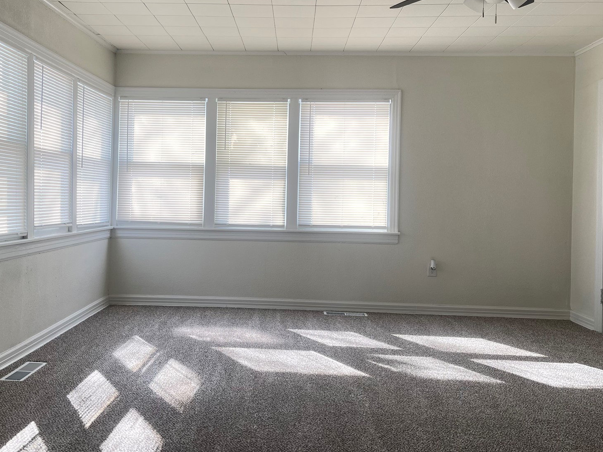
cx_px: 251
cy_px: 180
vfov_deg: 42.7
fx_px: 575
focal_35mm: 33
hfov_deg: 55.1
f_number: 1.6
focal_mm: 5.1
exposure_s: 1/121
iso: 40
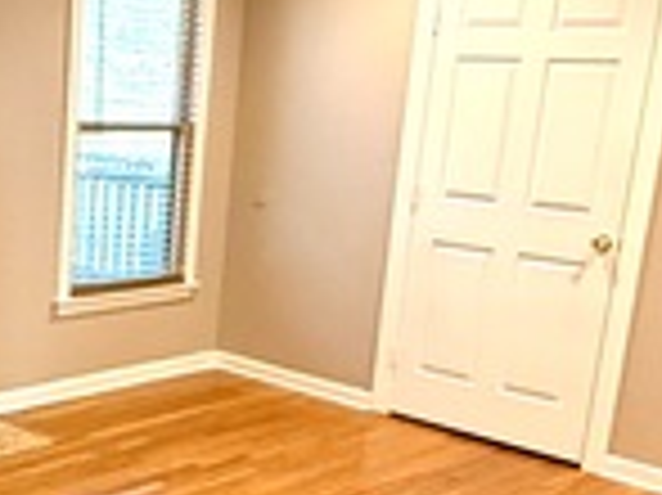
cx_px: 50
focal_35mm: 61
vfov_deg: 23.6
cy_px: 396
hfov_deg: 30.2
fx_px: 1166
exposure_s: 1/120
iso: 500
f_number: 2.2
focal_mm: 2.22
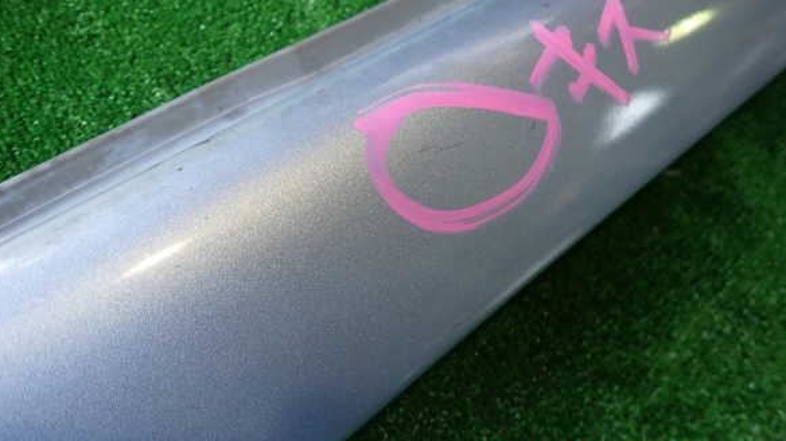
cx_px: 384
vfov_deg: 41.2
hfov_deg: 67.9
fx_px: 583
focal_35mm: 28
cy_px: 173
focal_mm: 4.5
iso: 200
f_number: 2
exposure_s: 1/100
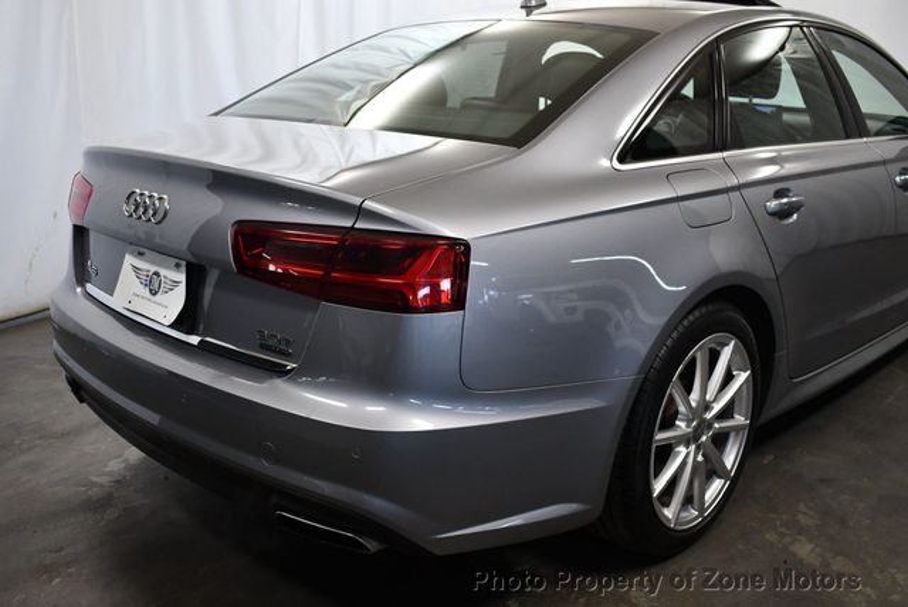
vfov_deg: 36.9
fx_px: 909
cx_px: 454
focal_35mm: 36
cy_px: 304
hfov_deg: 53.1
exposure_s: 1/200
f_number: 3.5
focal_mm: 18
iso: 800
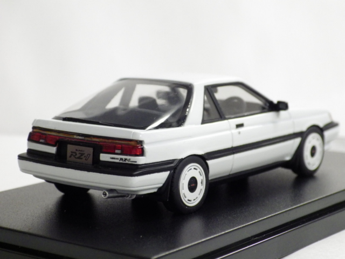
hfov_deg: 19.1
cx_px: 172
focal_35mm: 103
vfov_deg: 14.4
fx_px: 1027
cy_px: 130
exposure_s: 1/40
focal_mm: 18.4
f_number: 4.6
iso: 800
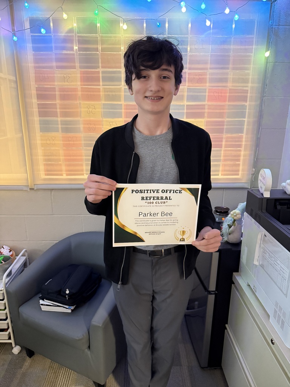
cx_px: 145
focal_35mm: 24
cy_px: 194
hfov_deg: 56.8
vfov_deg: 71.6
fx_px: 268
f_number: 1.78
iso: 800
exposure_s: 1/40
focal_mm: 6.76
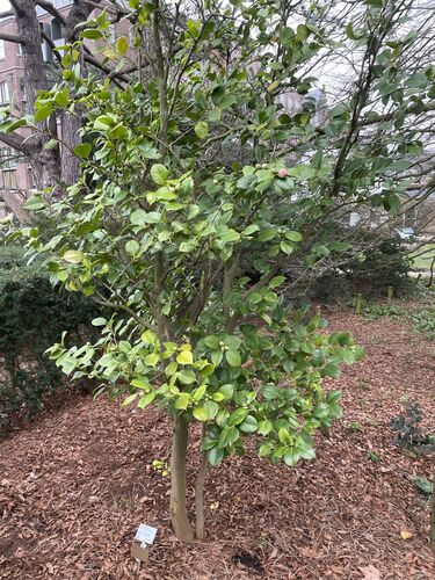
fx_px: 436
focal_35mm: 26
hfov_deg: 53.1
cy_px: 290
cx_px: 218
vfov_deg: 67.3
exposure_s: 1/121
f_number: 1.6
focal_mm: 4.2
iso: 125
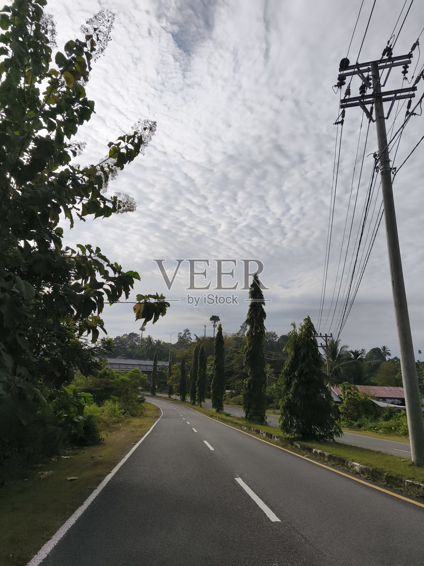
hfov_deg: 58.9
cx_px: 212
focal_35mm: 23
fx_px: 376
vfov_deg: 73.9
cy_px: 283
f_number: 1.7
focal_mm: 5.35
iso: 80
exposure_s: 1/7053
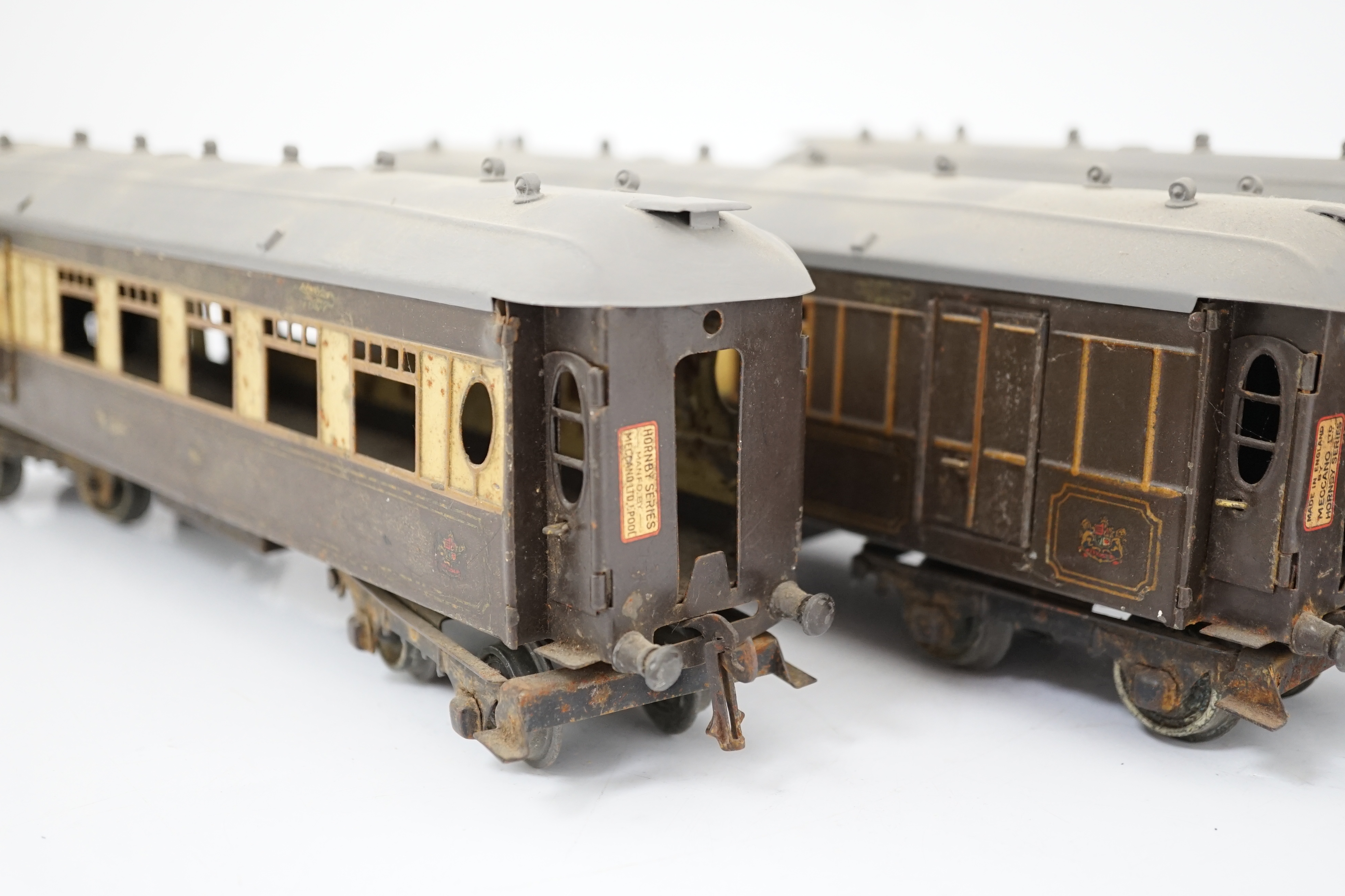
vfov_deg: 29.9
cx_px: 672
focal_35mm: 45
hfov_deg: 43.6
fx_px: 1681
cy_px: 448
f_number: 3.5
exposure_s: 1/60
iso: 1000
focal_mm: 30
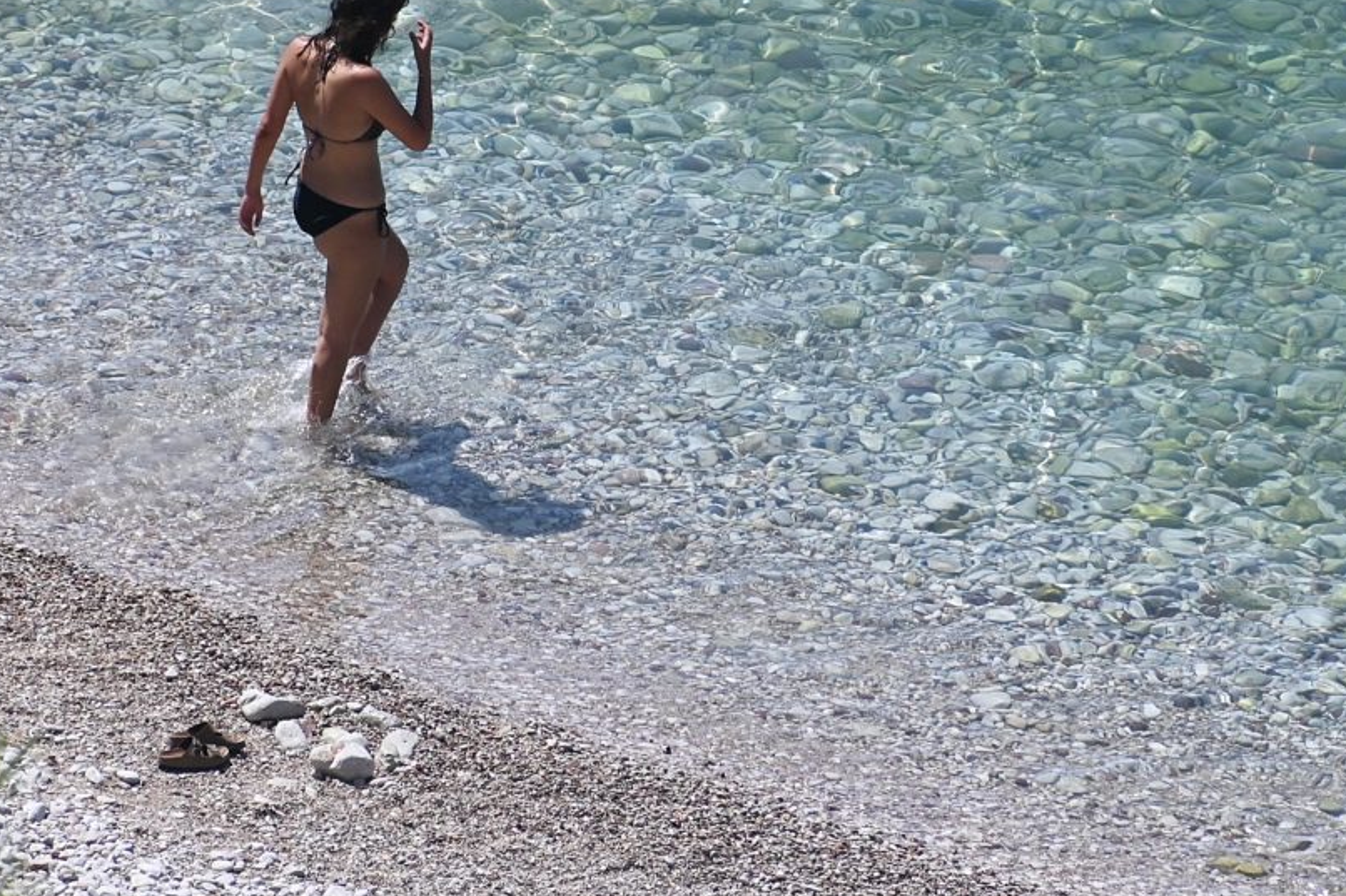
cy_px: 274
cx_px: 635
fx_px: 25044
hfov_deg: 3.1
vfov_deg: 2.1
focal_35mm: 670
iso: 640
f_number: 11
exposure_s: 1/1250
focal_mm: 300
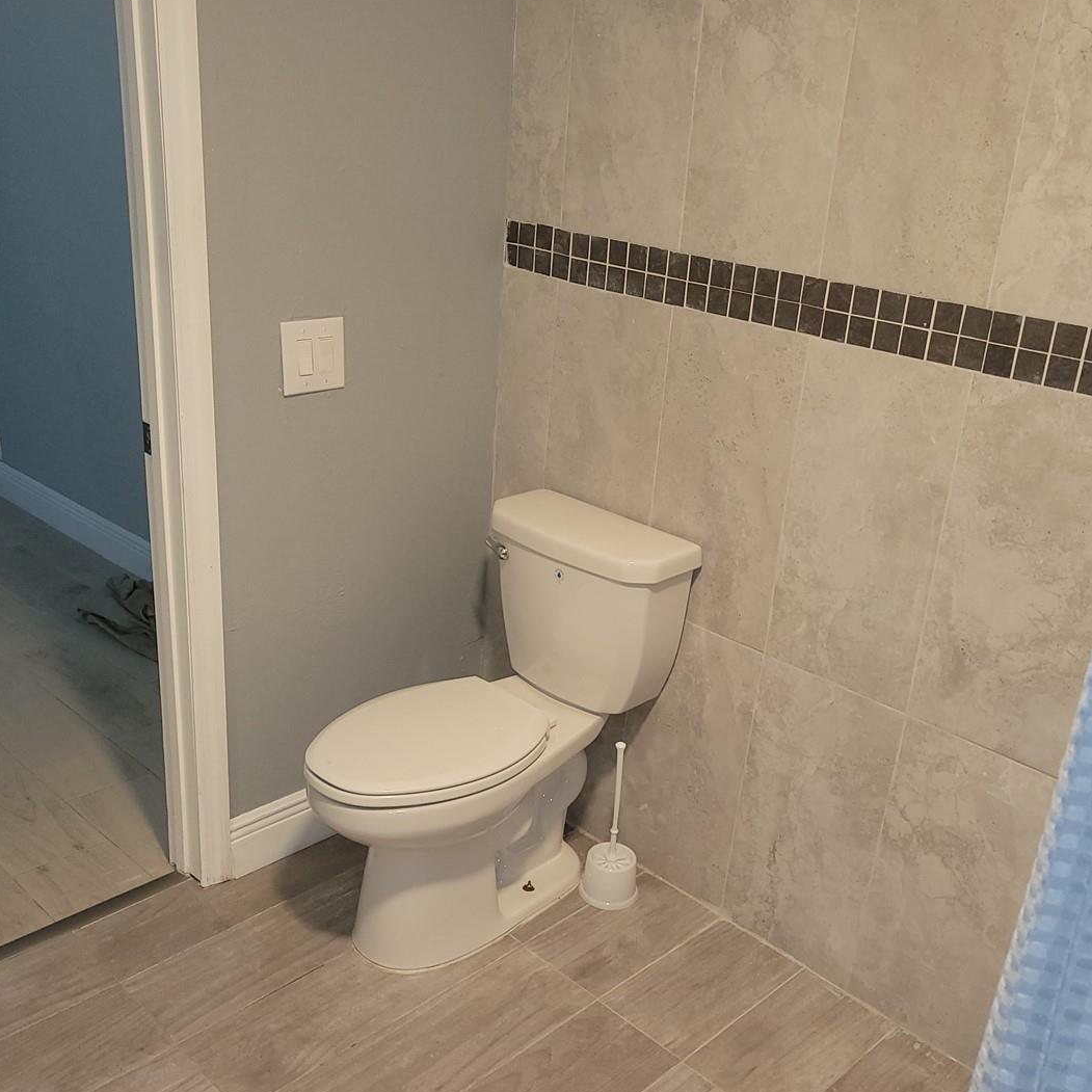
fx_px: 1249
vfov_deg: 47.2
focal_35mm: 35
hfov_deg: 47.2
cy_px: 591
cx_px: 594
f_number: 1.8
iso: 100
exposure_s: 1/30
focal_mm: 5.4
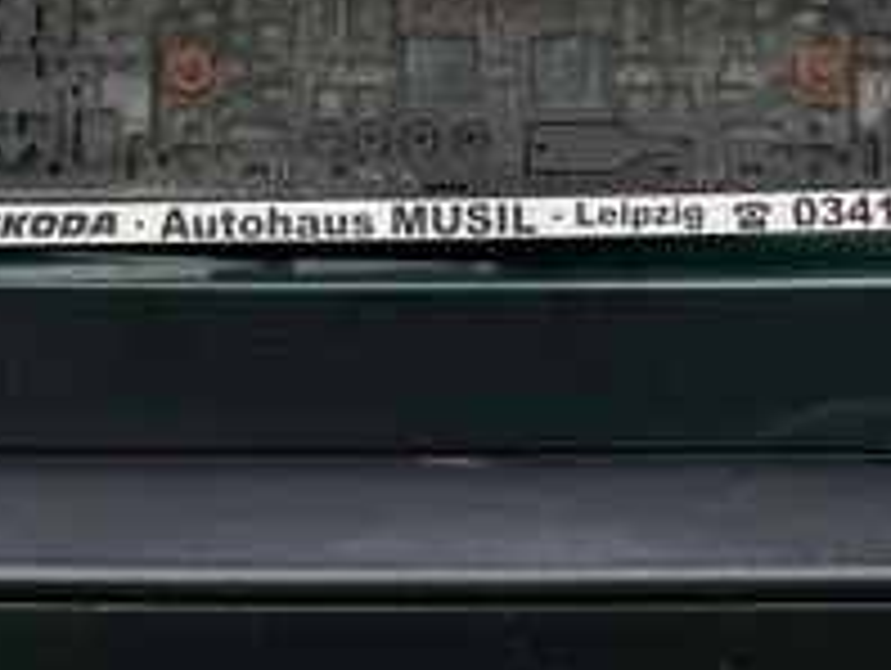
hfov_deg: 15.9
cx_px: 540
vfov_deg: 11.6
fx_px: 3196
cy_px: -252
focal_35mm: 124
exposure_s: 1/840
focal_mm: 6.76
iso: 80
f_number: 1.78
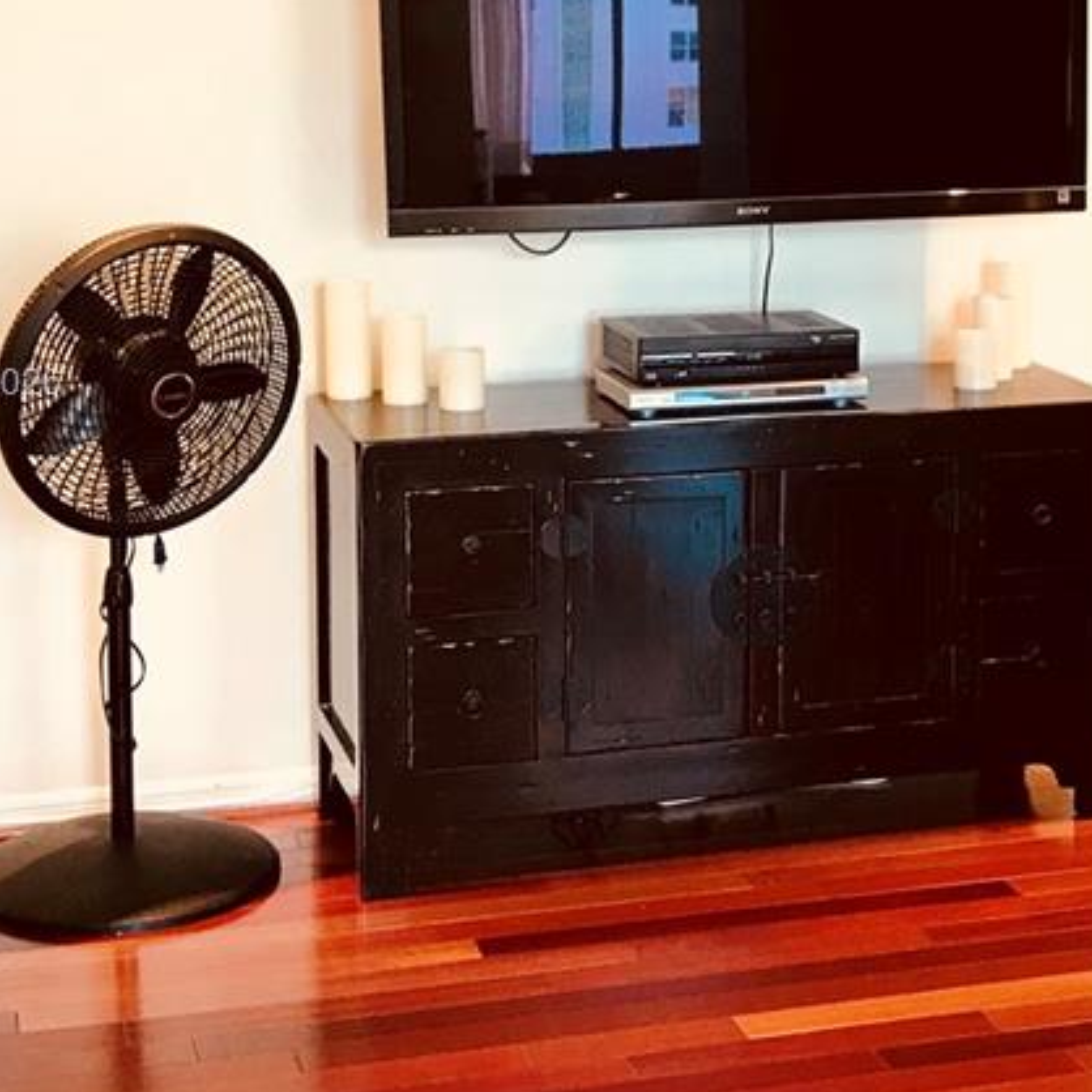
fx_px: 2534
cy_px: 387
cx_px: 755
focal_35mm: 71
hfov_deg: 24.2
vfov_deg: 24.2
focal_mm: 3.99
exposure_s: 1/30
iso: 32
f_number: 1.8
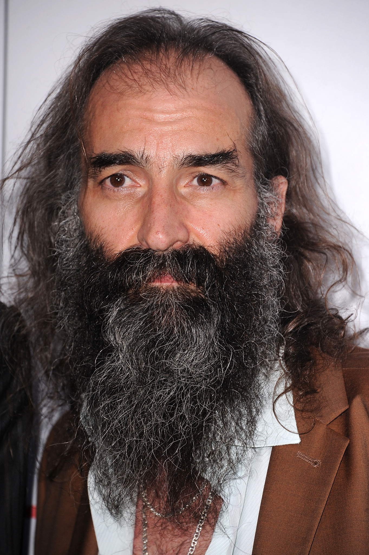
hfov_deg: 4.6
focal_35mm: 300
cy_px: 278
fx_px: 4618
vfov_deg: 6.9
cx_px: 184
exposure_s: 1/250
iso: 500
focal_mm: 300
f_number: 7.1
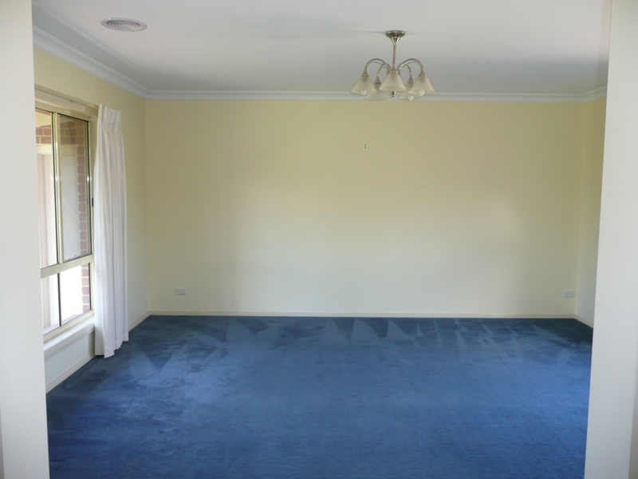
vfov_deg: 49.7
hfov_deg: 63.4
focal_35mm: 28
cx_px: 319
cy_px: 240
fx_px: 516
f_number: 3.3
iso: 125
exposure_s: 1/30
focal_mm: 4.6
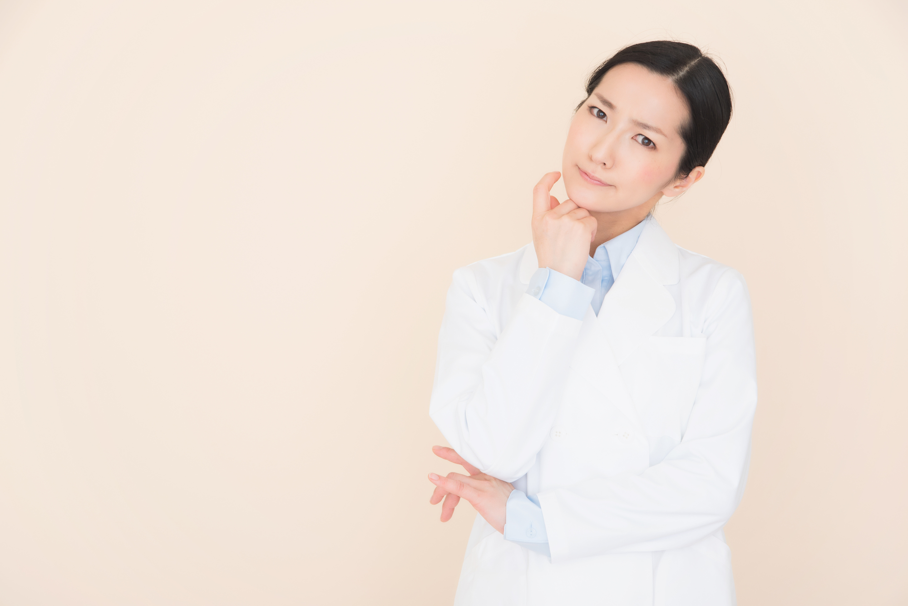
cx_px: 454
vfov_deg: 18.2
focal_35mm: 75
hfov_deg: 27.0
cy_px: 303
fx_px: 1892
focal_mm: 75
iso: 100
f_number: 8
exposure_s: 1/160
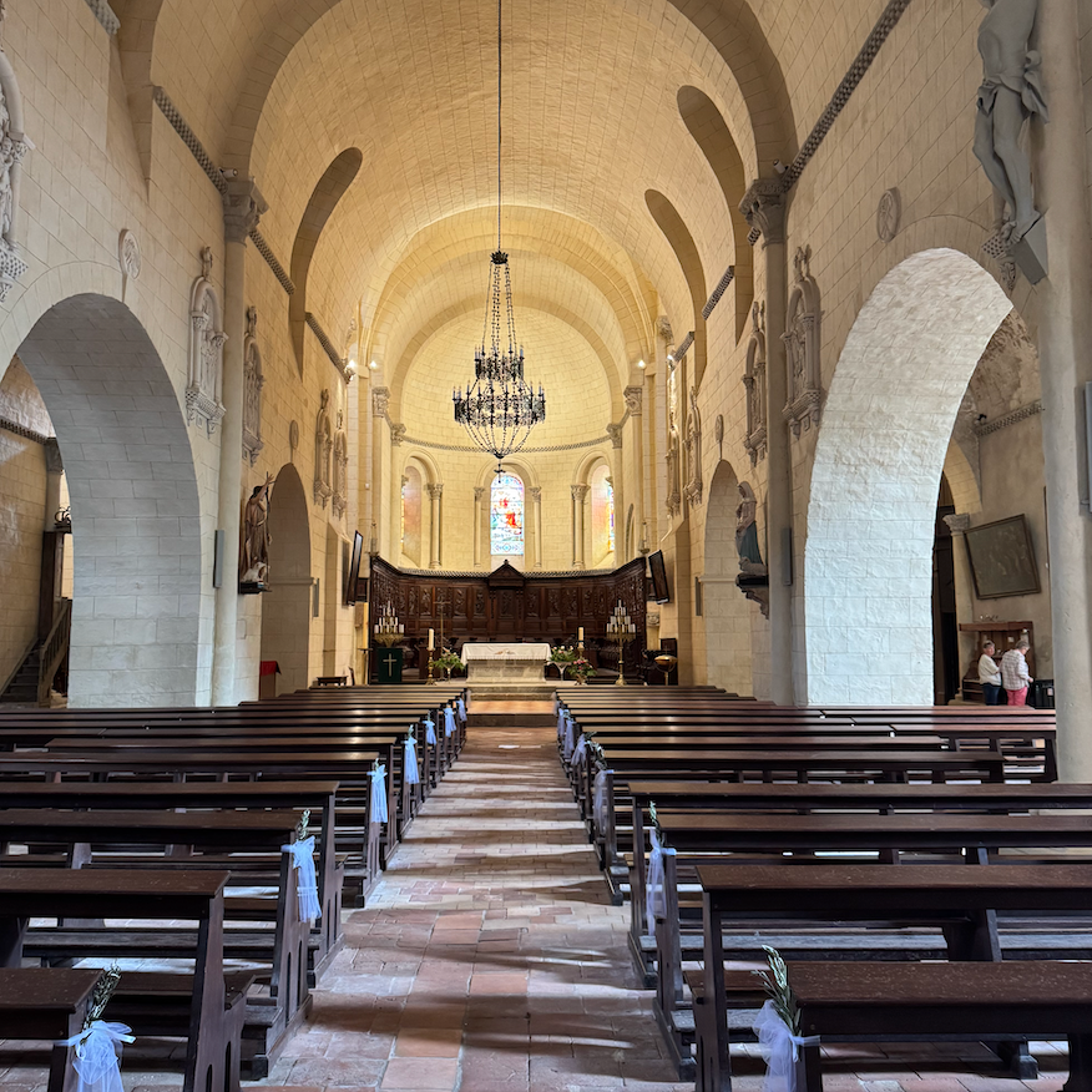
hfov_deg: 52.5
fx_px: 1106
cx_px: 510
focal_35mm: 31
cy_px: 507
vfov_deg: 52.5
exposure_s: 1/50
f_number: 1.78
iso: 500
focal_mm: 6.76
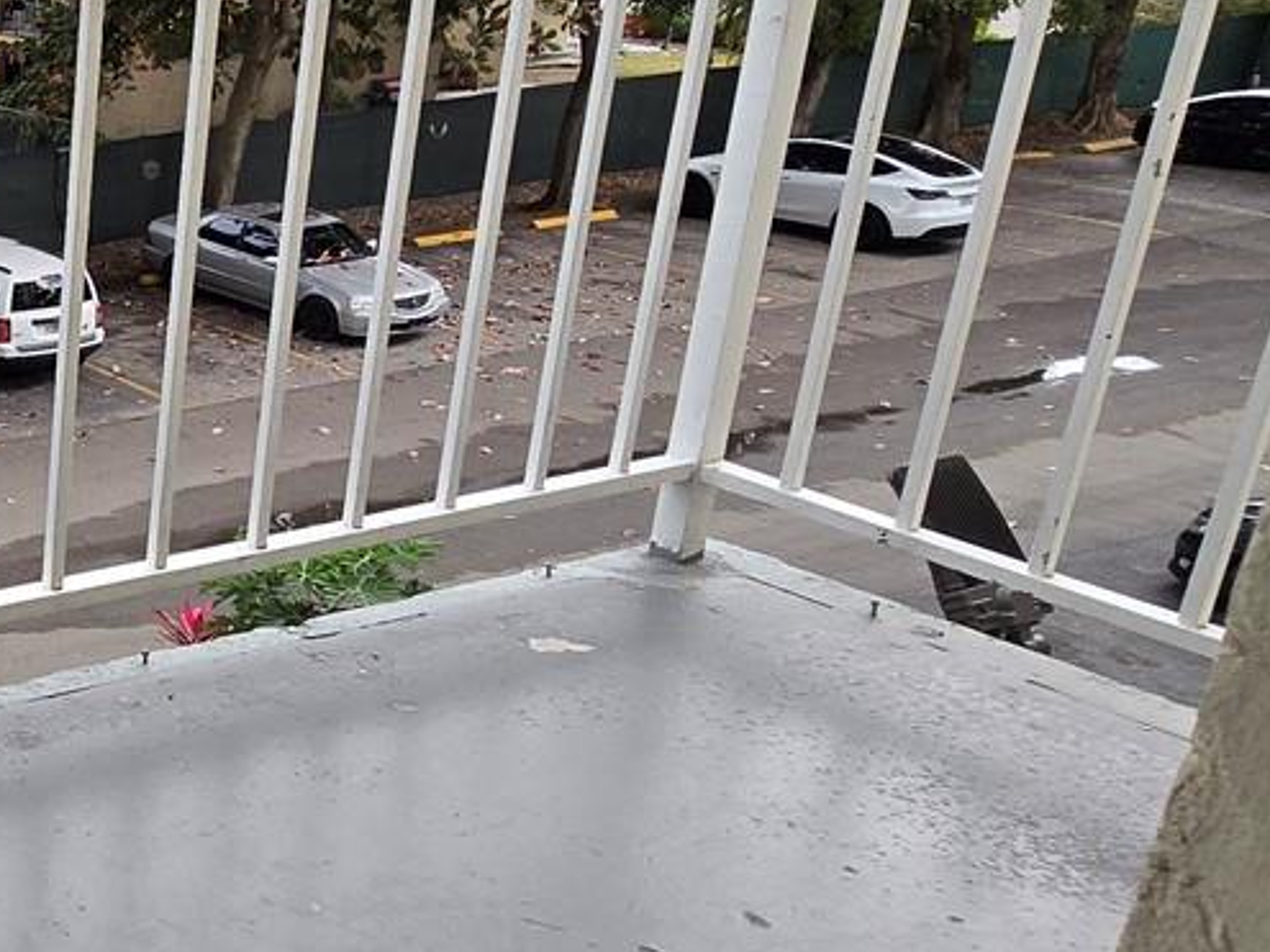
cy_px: 446
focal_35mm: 42
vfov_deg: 34.3
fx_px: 1541
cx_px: -444
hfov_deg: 32.0
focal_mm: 2.2
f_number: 2.2
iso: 50
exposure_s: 1/909
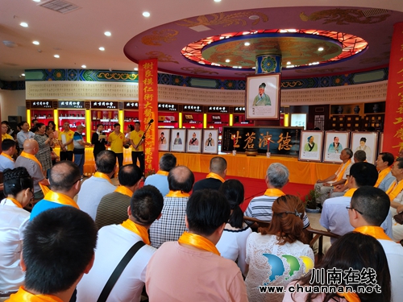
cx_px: 202
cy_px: 151
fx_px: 349
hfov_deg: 60.0
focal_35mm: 30
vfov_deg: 46.8
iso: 143
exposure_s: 1/50
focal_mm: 3.95
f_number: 1.8
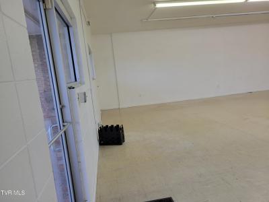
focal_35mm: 26
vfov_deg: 53.1
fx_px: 202
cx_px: 134
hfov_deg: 67.3
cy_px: 101
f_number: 1.8
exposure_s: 1/120
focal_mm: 5.4
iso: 125
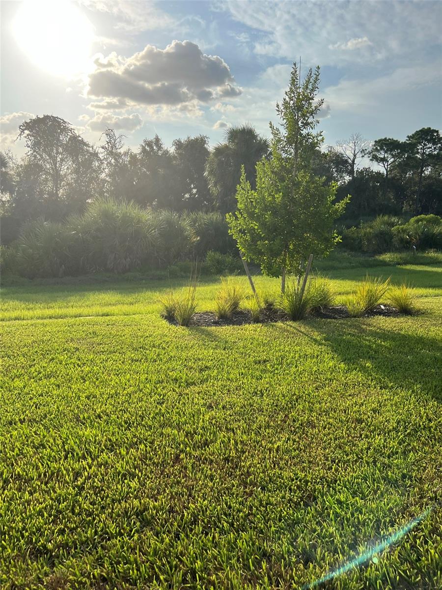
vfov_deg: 67.3
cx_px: 221
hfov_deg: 53.1
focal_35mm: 26
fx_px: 443
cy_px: 295
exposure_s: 1/4831
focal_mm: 5.7
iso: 50
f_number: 1.5
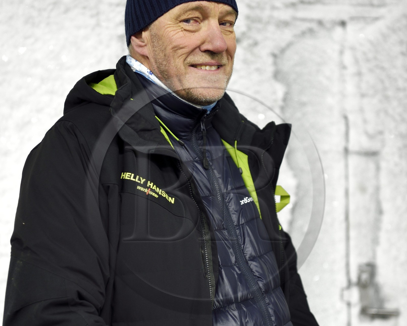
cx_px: 205
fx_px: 855
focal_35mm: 71
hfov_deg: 26.8
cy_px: 194
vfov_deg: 21.5
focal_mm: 50
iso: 800
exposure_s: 1/30
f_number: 2.8
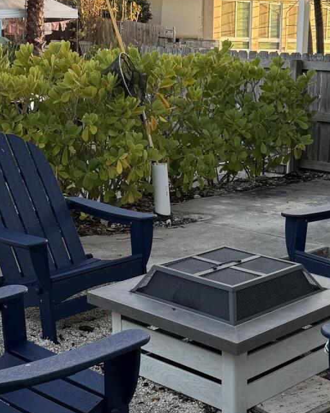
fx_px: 892
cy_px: 212
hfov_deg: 20.8
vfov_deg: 26.1
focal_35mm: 73
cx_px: 234
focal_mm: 6.76
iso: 100
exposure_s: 1/423
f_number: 1.78
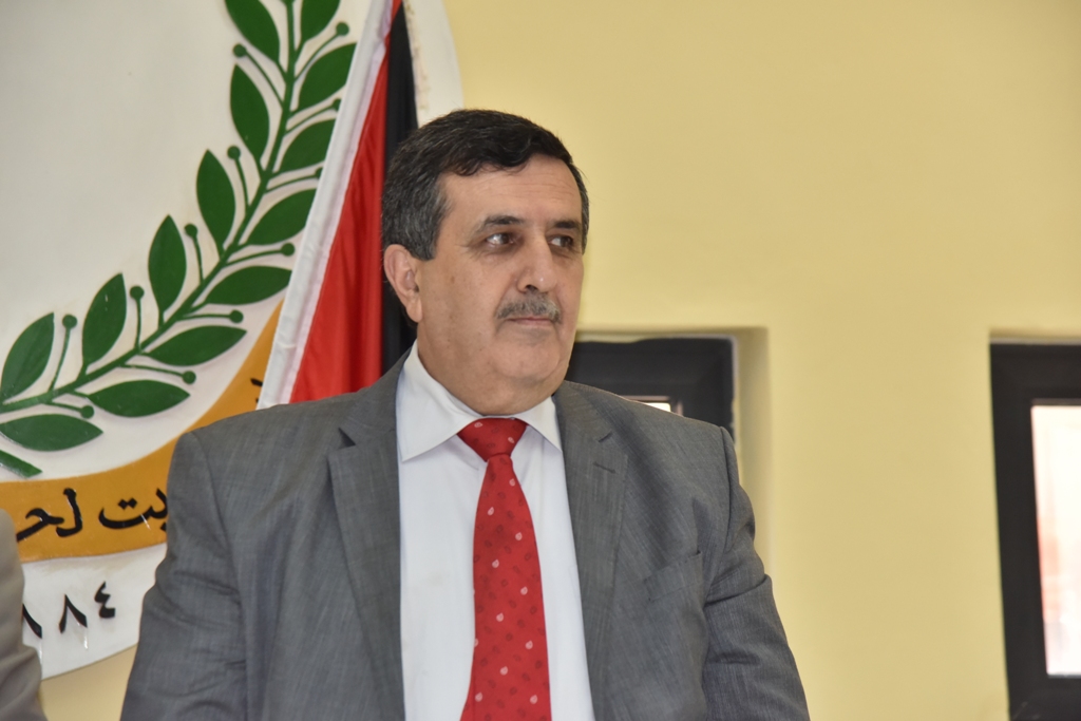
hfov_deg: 19.5
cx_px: 540
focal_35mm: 105
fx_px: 3153
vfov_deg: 13.0
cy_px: 360
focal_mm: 105
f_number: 5.6
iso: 1600
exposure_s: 1/250
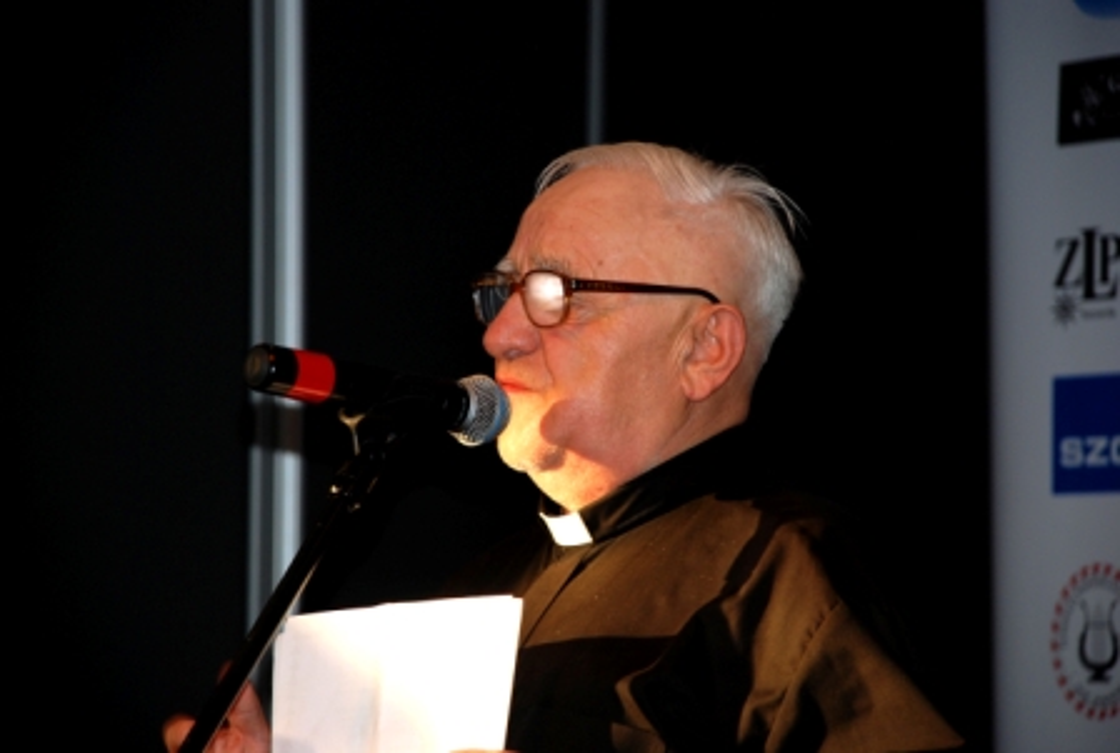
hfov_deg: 12.2
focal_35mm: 168
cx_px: 560
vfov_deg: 8.2
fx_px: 5239
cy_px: 376
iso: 200
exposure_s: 1/60
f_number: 5.6
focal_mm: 112
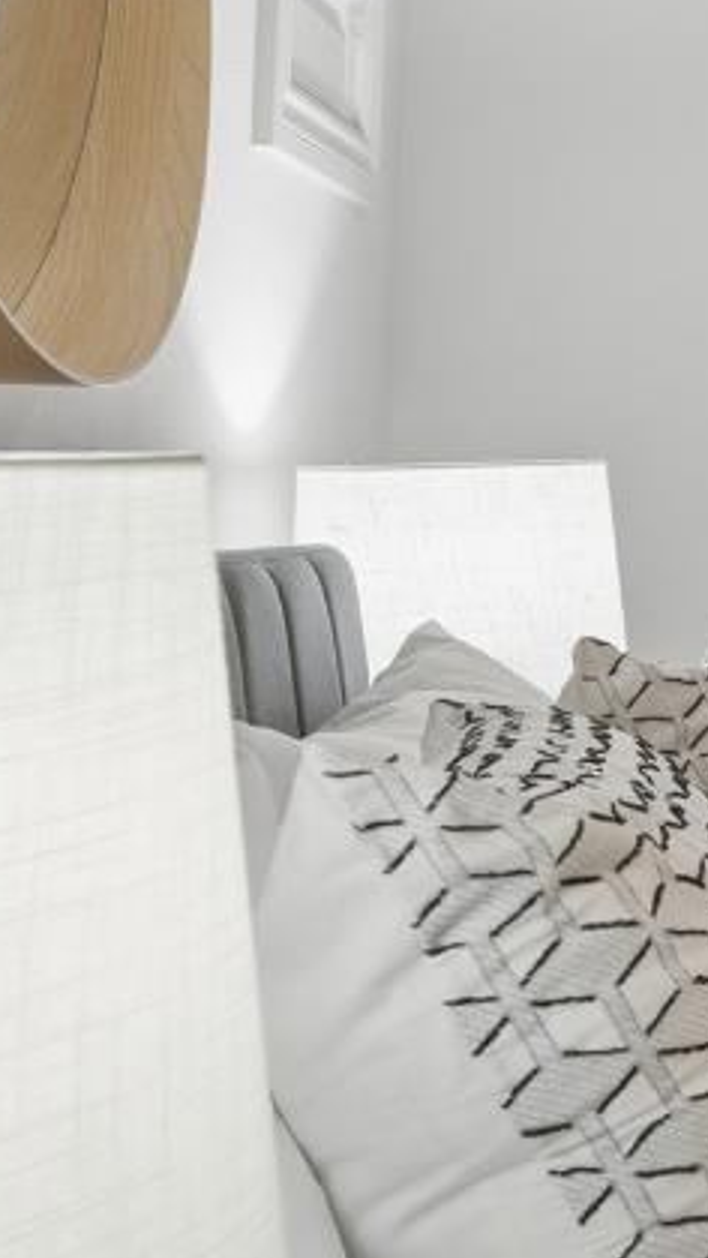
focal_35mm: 60
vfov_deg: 34.8
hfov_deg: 11.7
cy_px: 501
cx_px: 2067
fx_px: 2000
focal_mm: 16
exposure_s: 1/160
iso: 250
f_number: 9
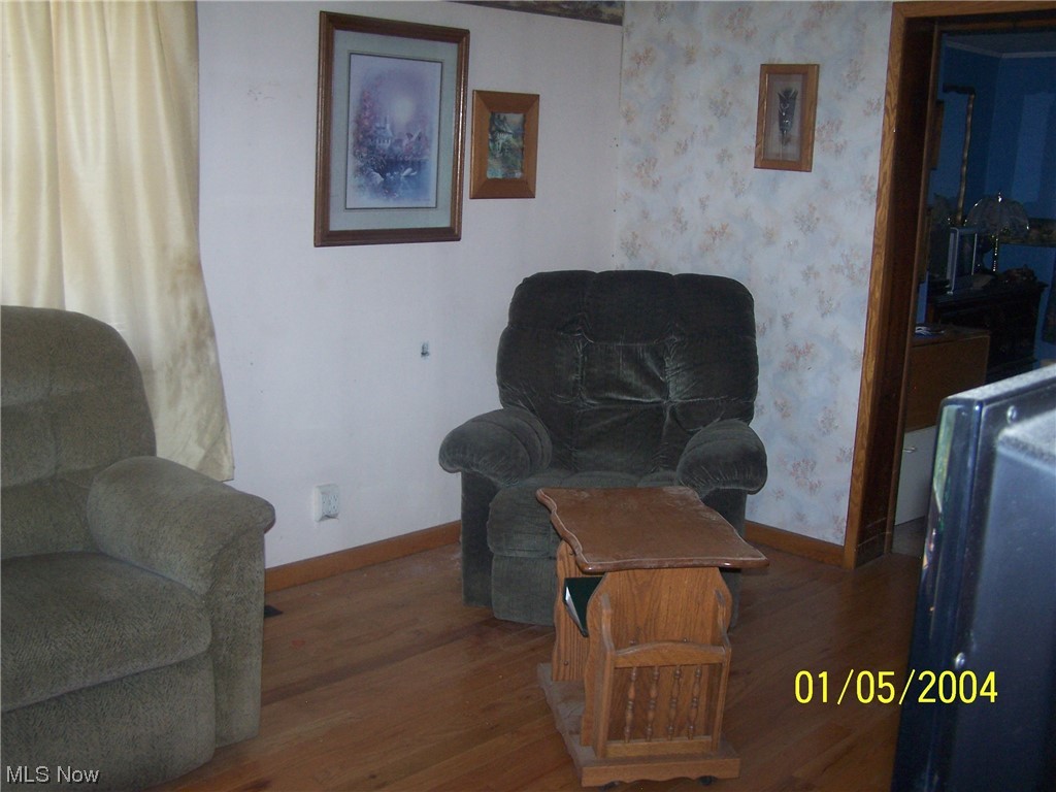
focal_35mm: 38
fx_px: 1159
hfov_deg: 49.0
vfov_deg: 37.7
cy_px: 396
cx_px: 528
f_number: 2.8
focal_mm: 6.3
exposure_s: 1/60
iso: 140
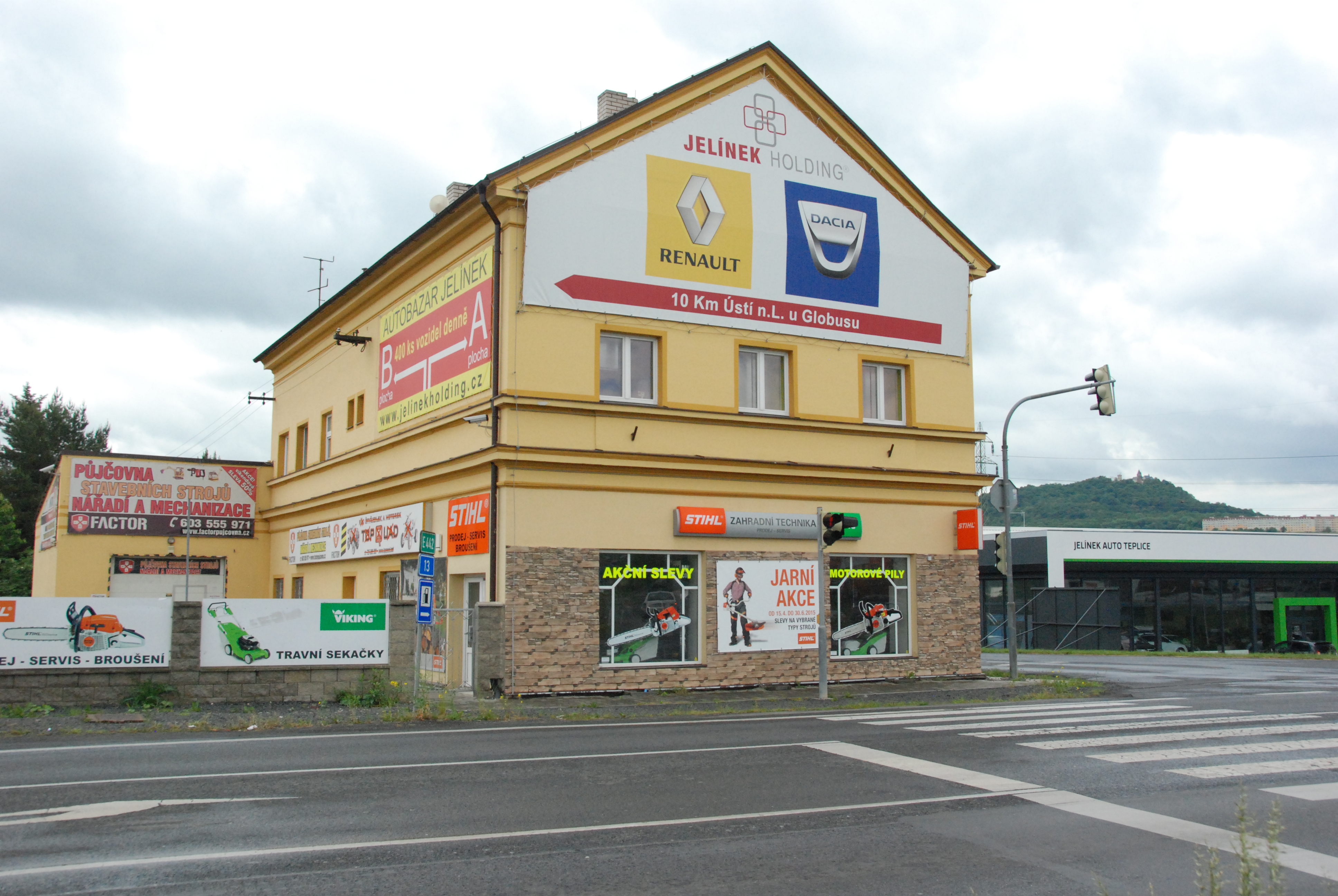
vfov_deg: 40.1
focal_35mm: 33
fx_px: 1228
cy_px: 448
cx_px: 669
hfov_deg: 57.2
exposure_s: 1/400
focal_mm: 22
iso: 1250
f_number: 10
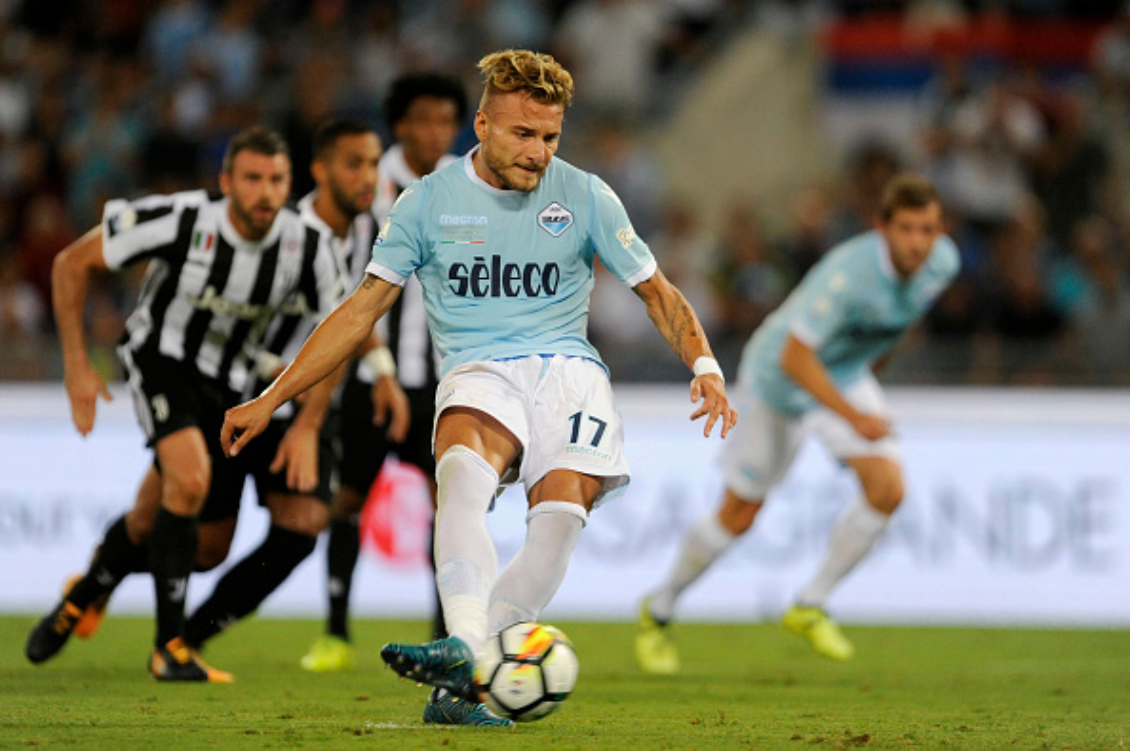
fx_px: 12545
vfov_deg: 3.4
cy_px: 376
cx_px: 565
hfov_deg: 5.2
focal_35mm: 400
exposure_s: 1/1000
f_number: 2.8
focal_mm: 400
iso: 2000
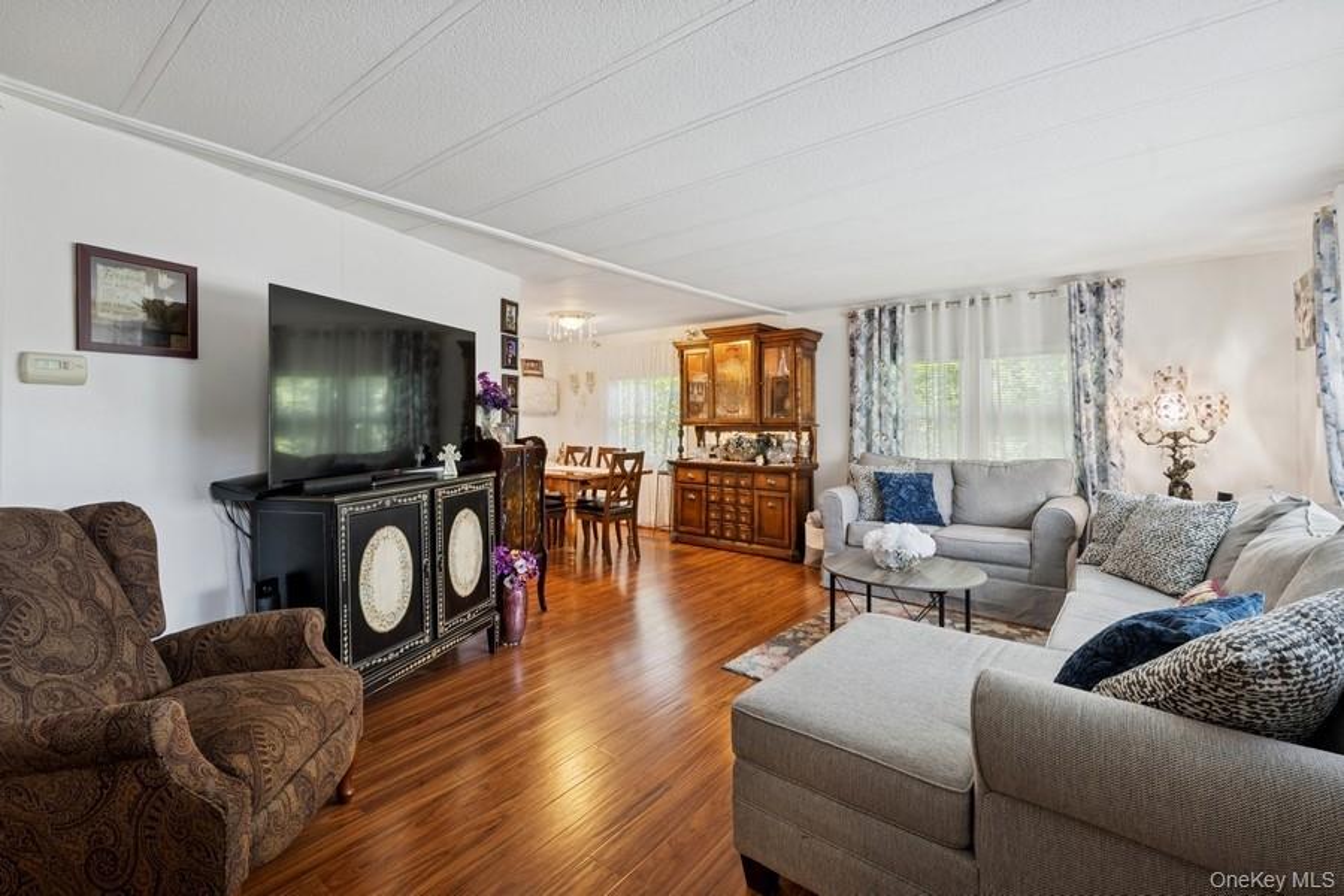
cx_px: 672
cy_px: 448
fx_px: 579
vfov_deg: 75.5
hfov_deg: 98.5
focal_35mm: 16
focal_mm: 15.5
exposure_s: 1/15
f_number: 9
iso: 400
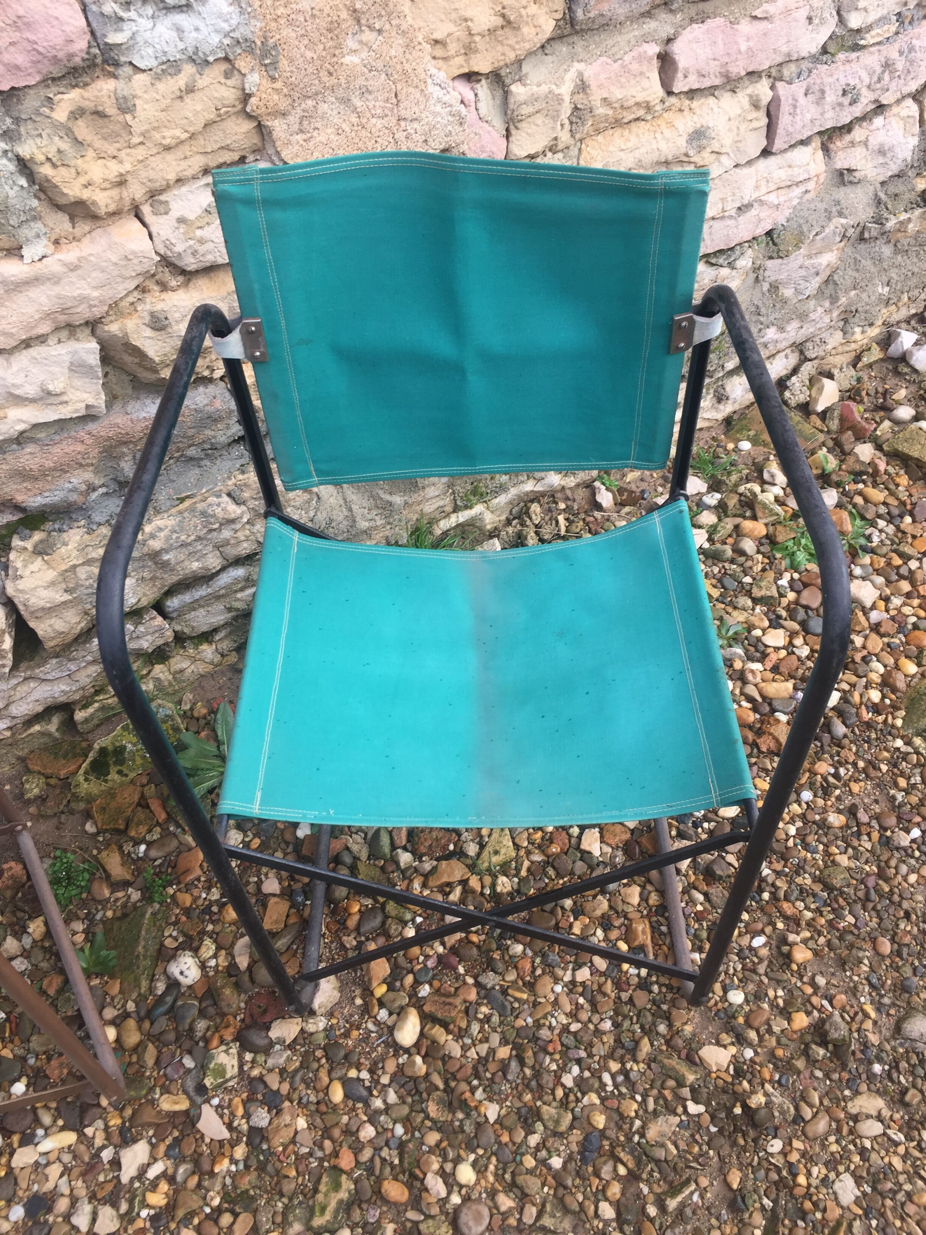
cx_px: 463
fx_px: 1034
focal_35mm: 29
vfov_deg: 61.7
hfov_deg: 48.2
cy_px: 618
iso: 32
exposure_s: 1/220
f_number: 2.2
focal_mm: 4.15
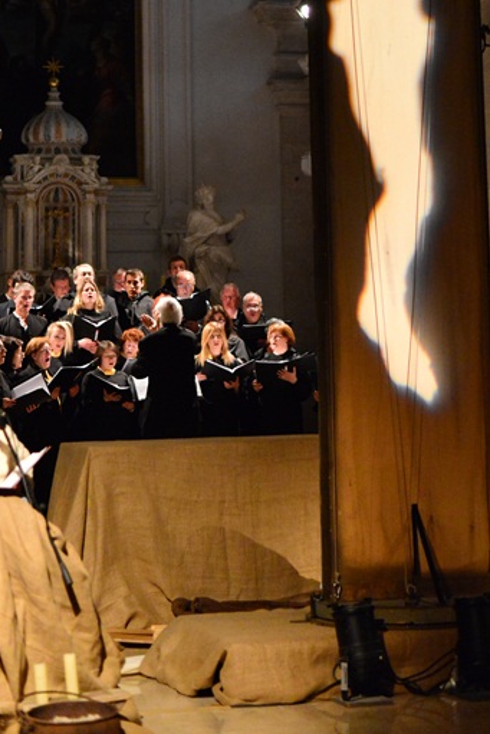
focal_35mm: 88
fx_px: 1795
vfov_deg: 22.7
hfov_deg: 15.5
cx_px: 304
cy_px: 118
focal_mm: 50
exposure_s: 1/60
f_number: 2.2
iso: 5000
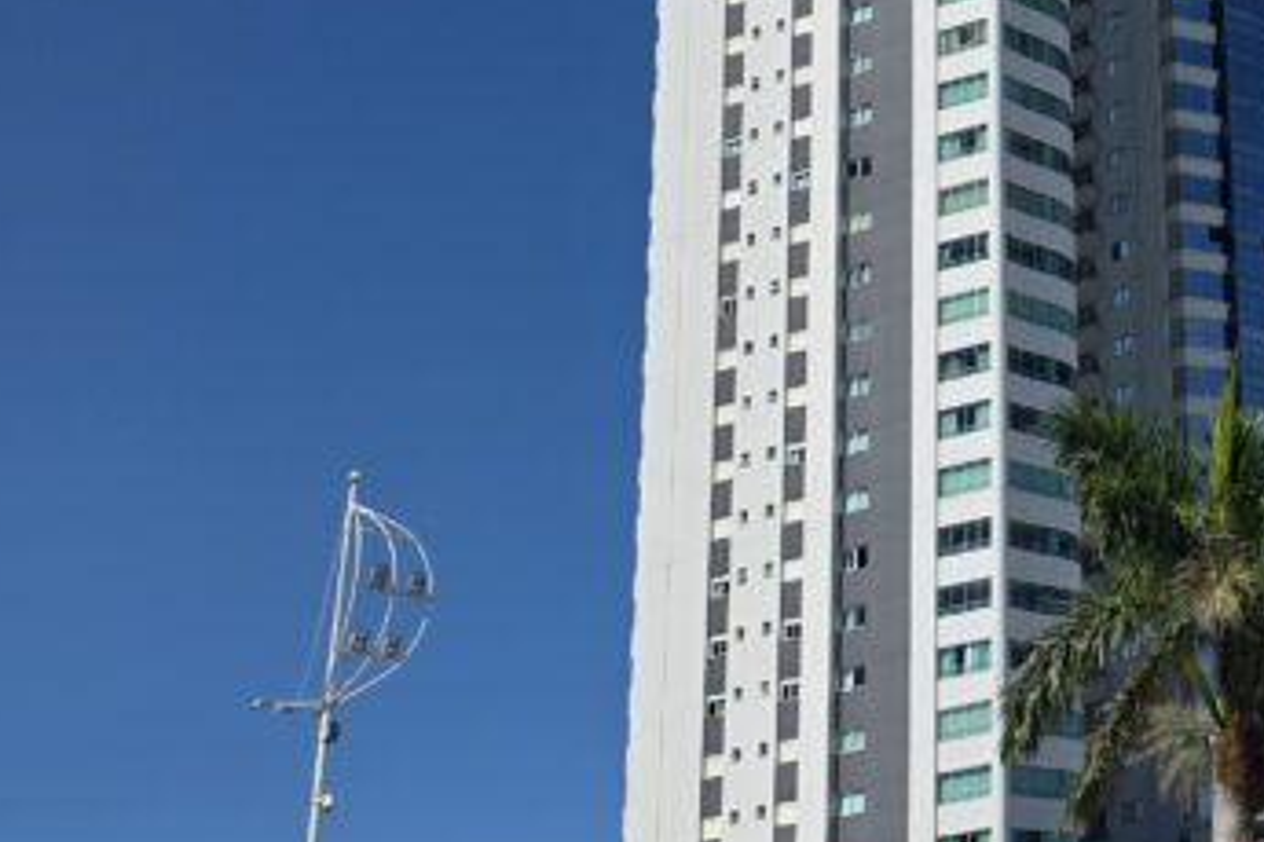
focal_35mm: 71
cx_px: 1759
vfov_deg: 19.1
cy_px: 300
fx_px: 2493
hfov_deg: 24.0
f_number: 1.7
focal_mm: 6.3
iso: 64
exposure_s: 1/7944
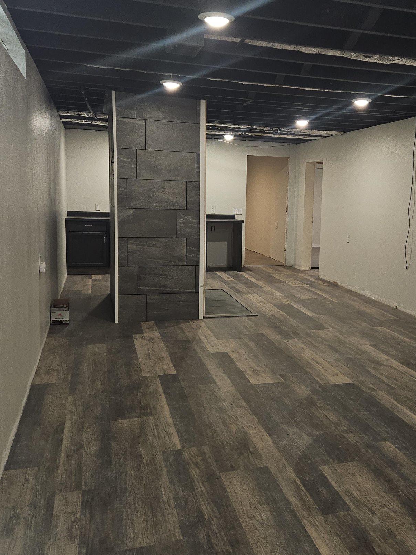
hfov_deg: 42.4
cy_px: 265
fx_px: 529
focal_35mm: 33
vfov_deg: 55.3
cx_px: 275
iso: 125
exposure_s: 1/24
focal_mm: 5.4
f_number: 1.8
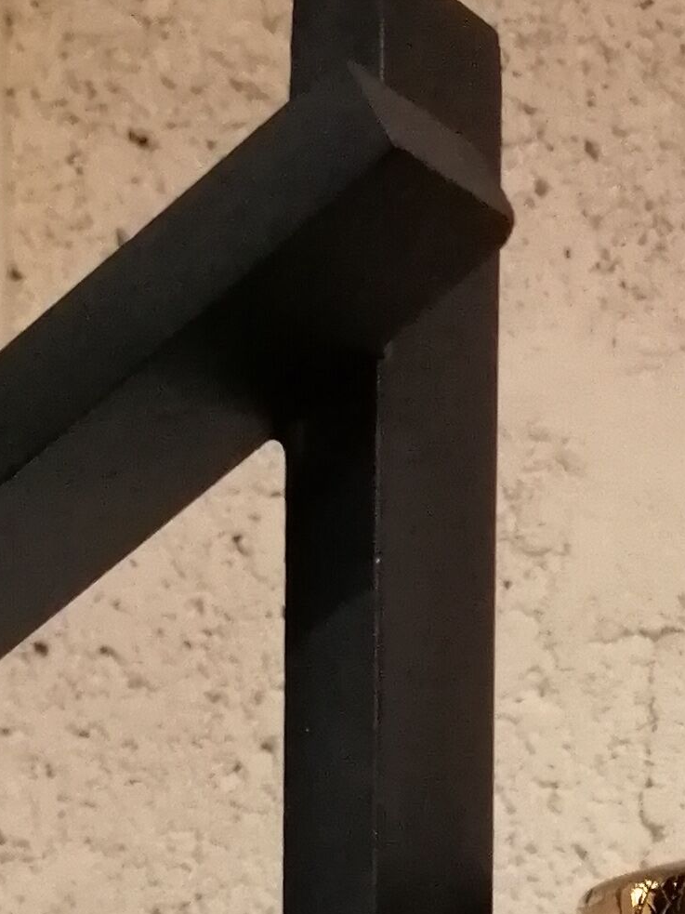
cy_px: 1217
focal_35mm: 110
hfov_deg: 13.2
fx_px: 2903
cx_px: 755
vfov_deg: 16.8
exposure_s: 1/25
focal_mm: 3.62
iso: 320
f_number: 1.8
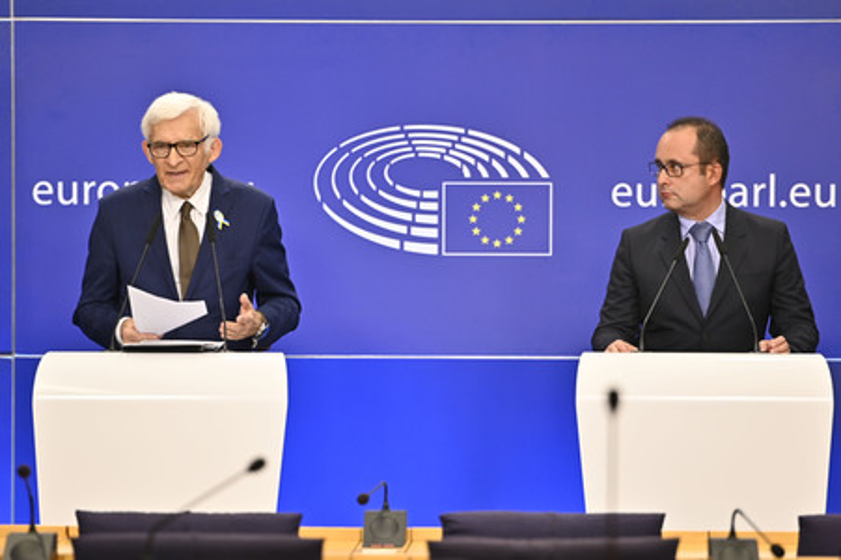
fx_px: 4435
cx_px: 420
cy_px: 280
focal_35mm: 190
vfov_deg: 7.2
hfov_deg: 10.8
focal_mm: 190
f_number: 2.8
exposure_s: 1/320
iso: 1000
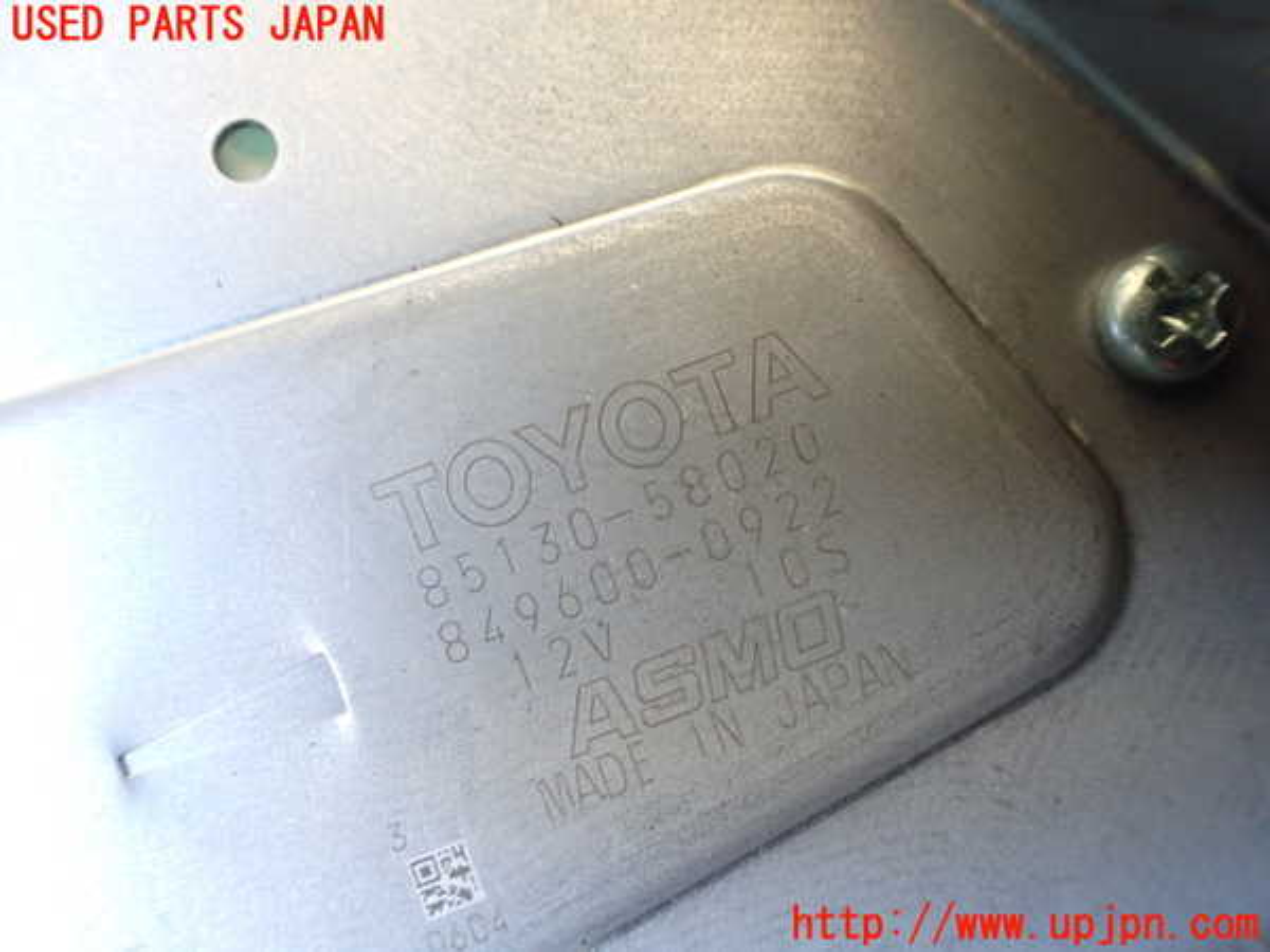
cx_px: 635
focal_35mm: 30
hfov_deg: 60.0
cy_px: 476
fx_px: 1101
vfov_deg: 46.8
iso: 800
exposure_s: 1/50
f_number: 2.3
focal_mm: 5.4
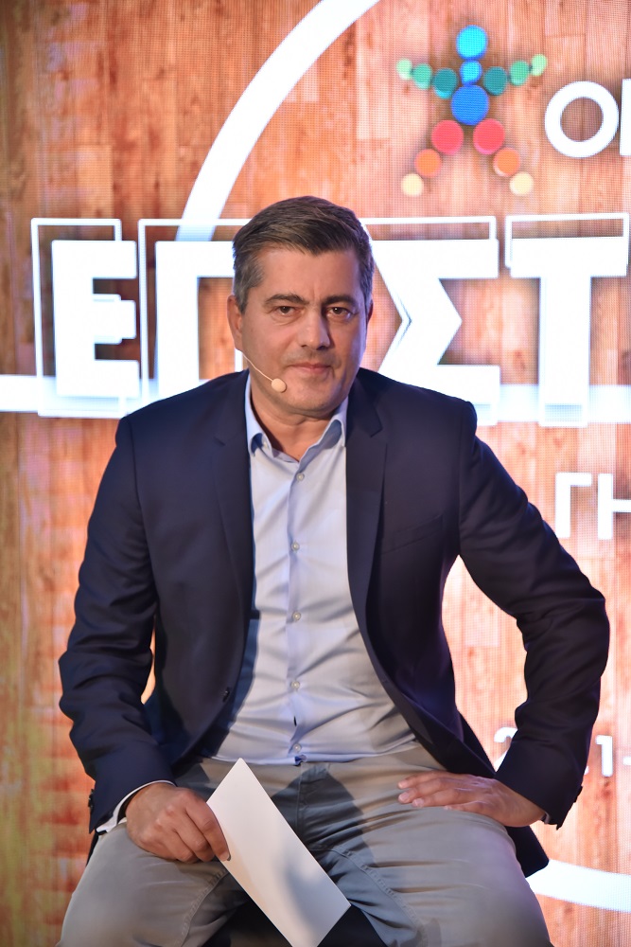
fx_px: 2050
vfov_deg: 26.0
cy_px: 474
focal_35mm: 78
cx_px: 316
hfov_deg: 17.5
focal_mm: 78
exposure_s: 1/320
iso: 2000
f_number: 4
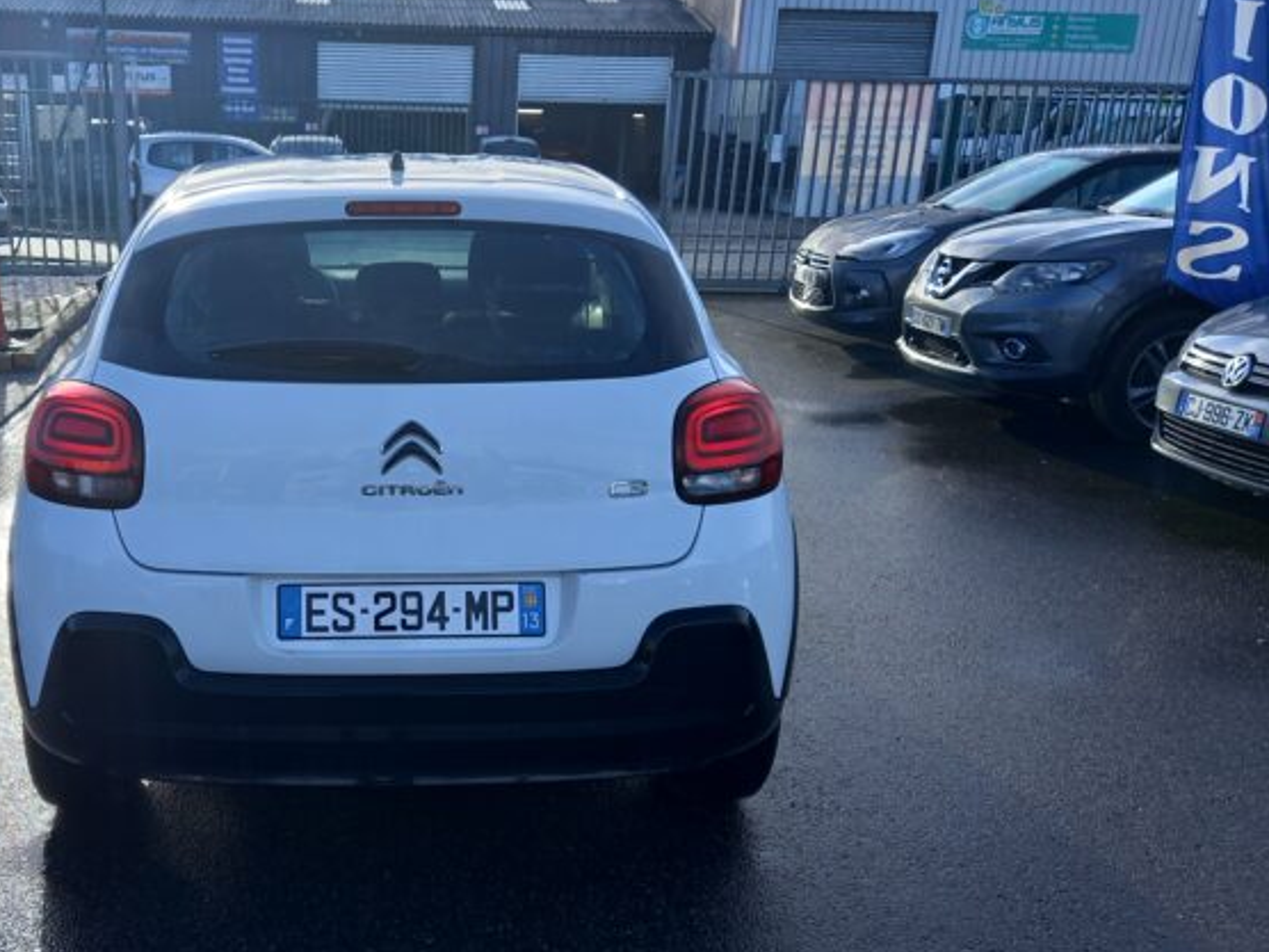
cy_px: 546
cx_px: 395
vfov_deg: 39.6
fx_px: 1320
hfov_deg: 50.2
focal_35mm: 36
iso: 25
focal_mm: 4.6
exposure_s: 1/258
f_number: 2
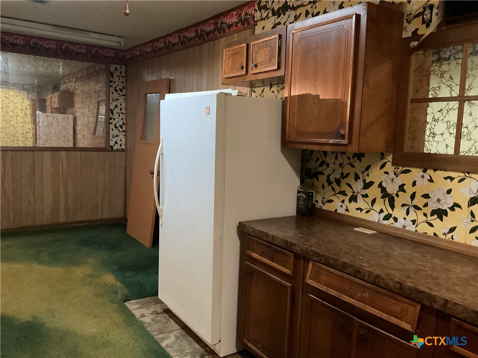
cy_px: 179
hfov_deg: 61.7
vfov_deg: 48.2
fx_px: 400
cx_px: 239
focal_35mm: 29
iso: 500
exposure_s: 1/24
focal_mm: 3
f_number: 1.8
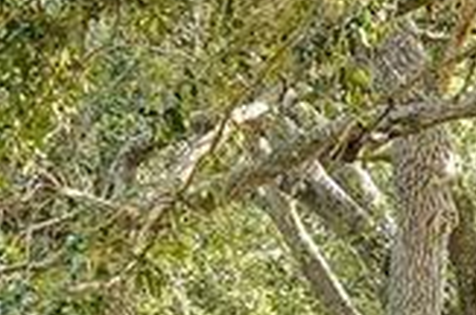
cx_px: 1072
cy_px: 528
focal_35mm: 617
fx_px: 8142
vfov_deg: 2.2
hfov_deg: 3.3
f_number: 8
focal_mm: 98
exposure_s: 1/80
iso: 400
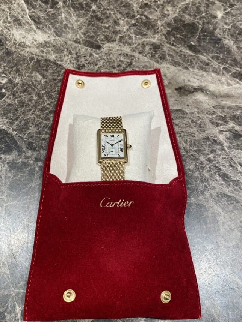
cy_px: 175
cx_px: 109
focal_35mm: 31
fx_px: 289
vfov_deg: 58.3
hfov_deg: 45.4
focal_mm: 4.25
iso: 64
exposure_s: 1/100
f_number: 1.8
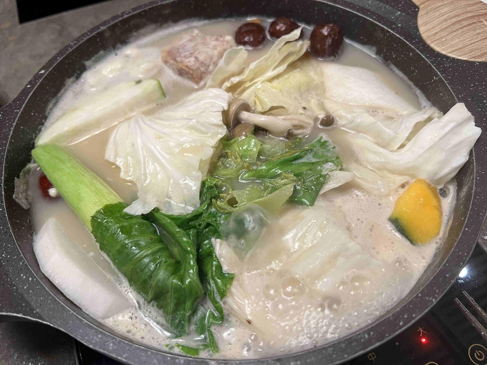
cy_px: 182
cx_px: 244
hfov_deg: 67.3
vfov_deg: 53.1
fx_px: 366
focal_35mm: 26
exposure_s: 1/60
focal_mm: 5.7
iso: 160
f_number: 1.5
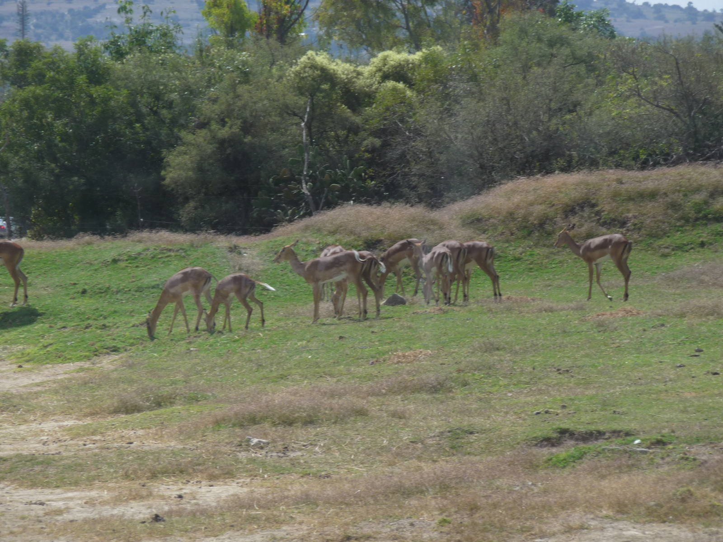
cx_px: 362
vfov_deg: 7.5
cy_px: 271
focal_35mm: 199
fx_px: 4156
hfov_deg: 9.9
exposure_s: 1/400
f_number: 4.8
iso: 100
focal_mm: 34.2
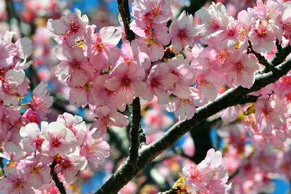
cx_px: 171
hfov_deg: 4.6
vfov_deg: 3.1
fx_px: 3613
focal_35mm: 447
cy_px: 53
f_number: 16
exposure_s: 1/1000
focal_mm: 300
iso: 800
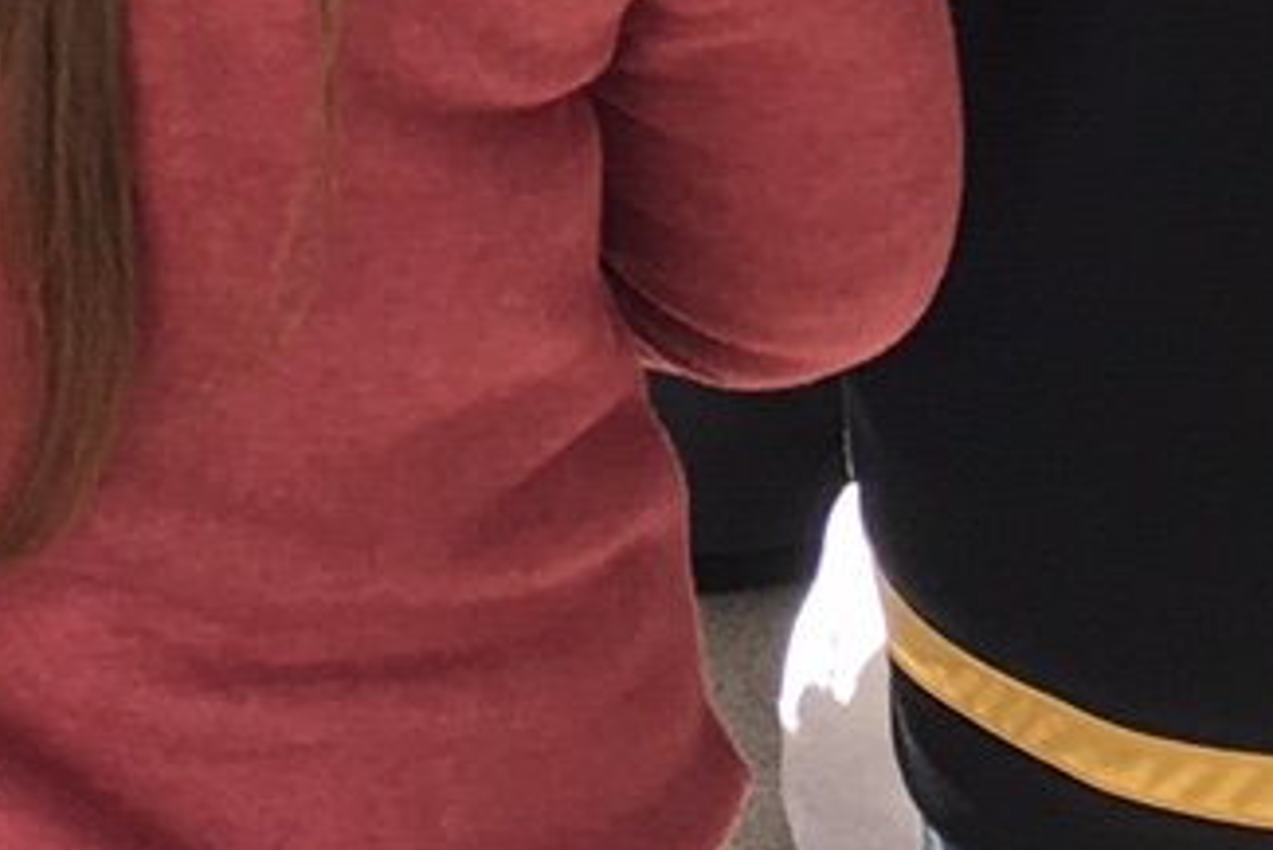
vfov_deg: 6.5
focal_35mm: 187
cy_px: -1915
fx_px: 6615
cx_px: 572
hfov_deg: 11.0
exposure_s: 1/100
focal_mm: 4.15
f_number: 2.2
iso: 25
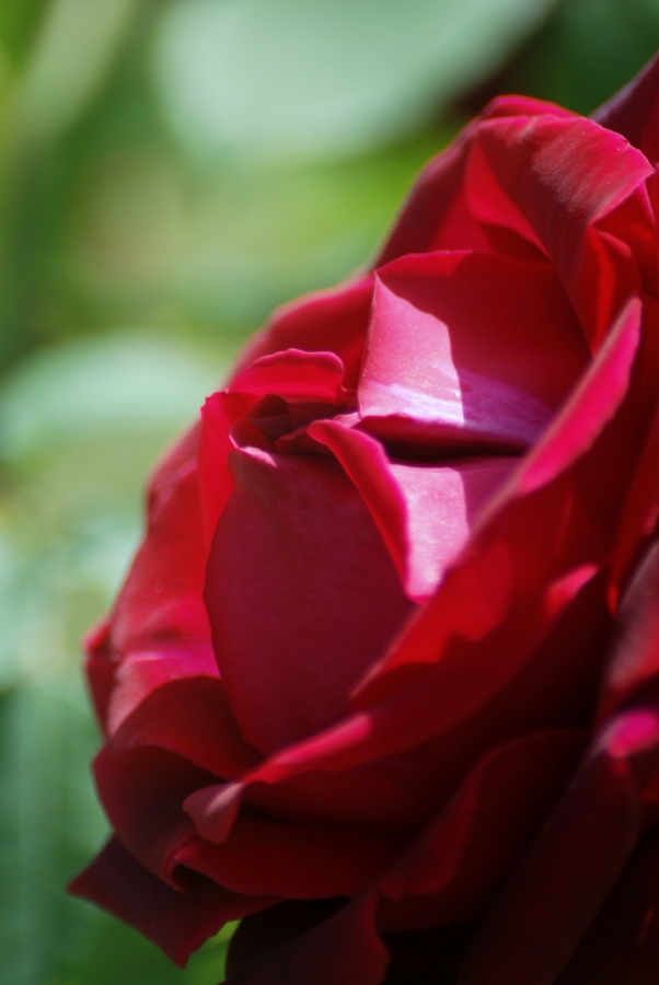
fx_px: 12327
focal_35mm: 450
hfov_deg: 3.1
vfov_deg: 4.6
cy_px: 492
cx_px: 330
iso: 160
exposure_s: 1/200
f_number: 5.6
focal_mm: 300
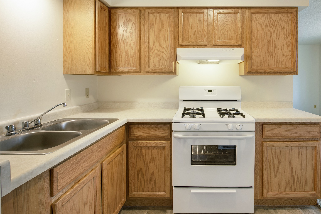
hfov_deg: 79.9
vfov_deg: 58.8
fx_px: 187
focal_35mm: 21
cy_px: 81
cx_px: 198
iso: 400
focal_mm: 16
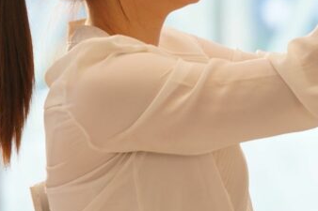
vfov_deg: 3.9
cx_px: 327
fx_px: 3108
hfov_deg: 5.8
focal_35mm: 352
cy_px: -37
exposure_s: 1/100
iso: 800
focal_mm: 145
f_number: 4.5
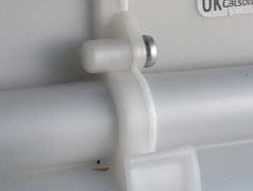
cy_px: -3
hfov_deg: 22.8
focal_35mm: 85
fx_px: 622
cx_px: 61
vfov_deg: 17.0
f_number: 2.5
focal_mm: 6.37
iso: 125
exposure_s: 1/80
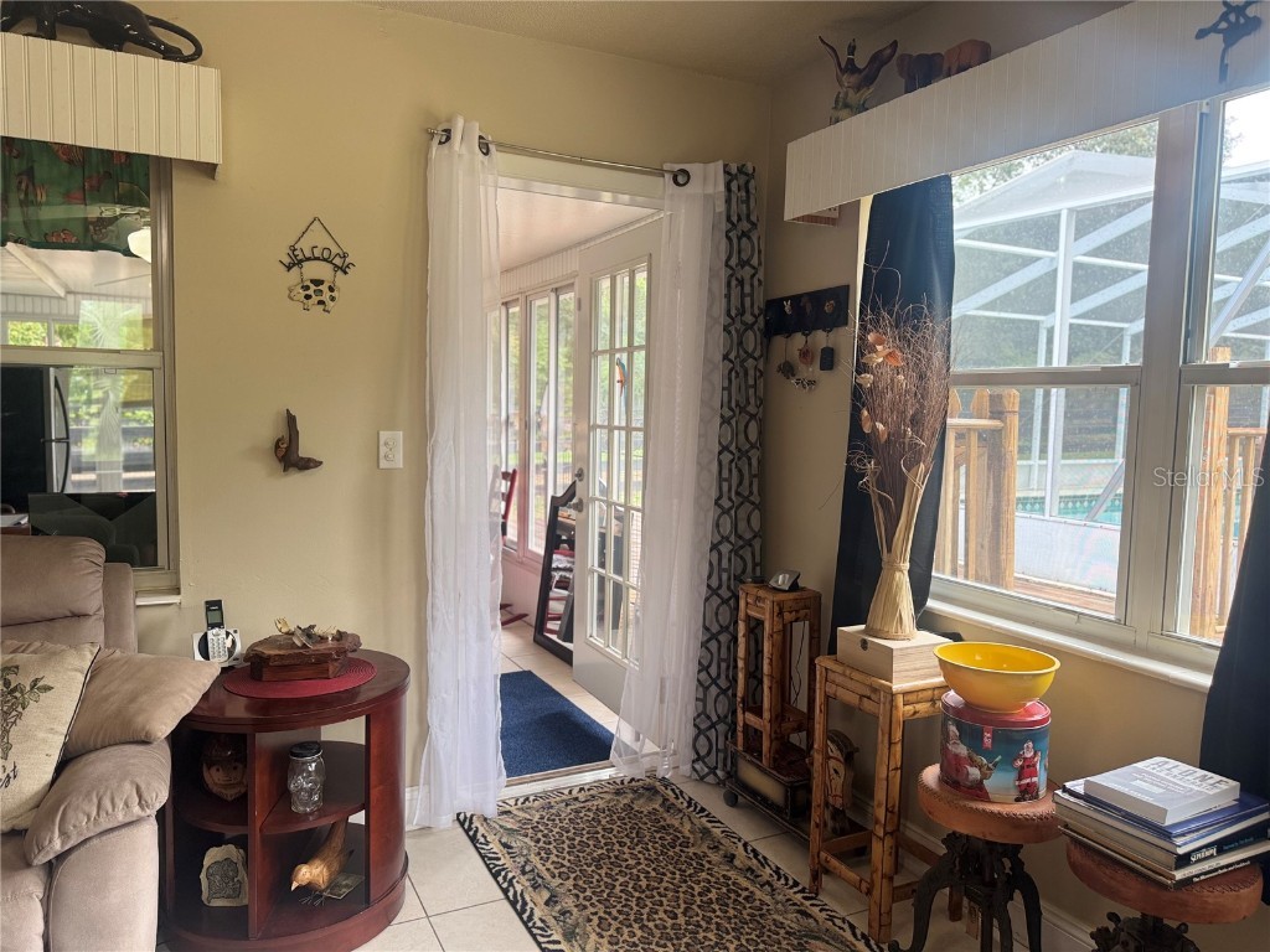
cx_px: 635
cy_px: 476
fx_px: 881
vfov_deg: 56.8
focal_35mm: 24
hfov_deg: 71.6
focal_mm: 6.76
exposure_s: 1/120
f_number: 1.78
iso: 125
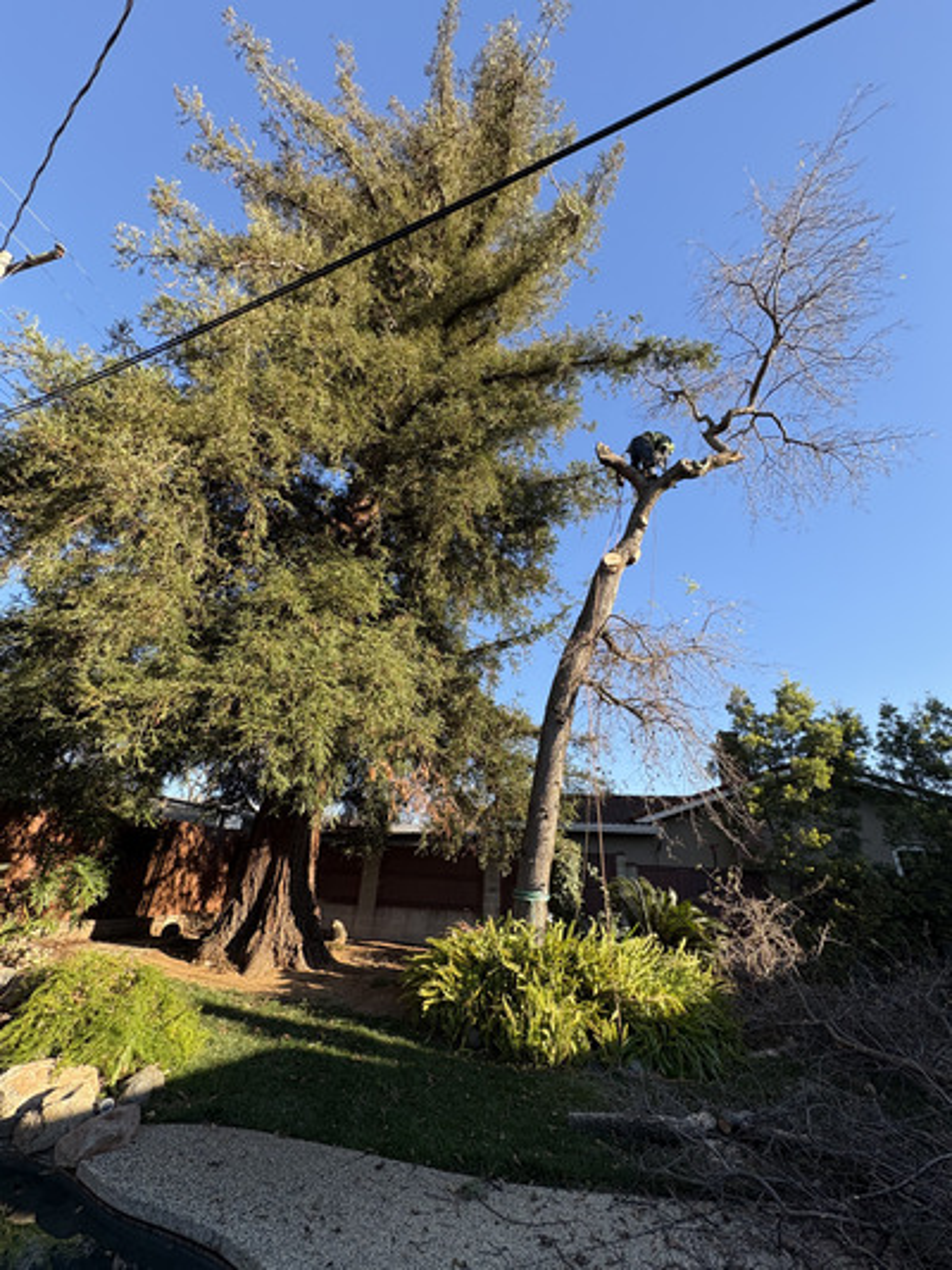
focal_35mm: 14
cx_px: 476
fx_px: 513
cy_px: 635
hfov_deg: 85.7
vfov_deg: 102.1
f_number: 2.2
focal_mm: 2.22
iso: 40
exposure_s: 1/430
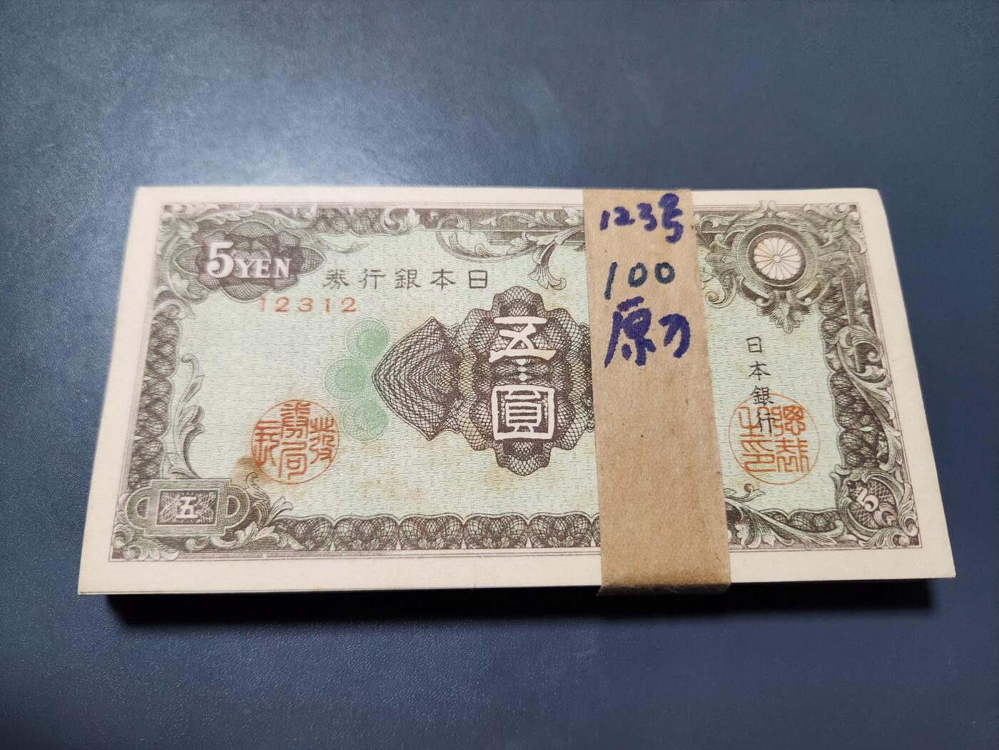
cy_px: 375
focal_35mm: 23
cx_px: 500
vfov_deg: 58.9
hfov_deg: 73.9
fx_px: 664
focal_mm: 5.4
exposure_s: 1/101
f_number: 1.8
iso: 500
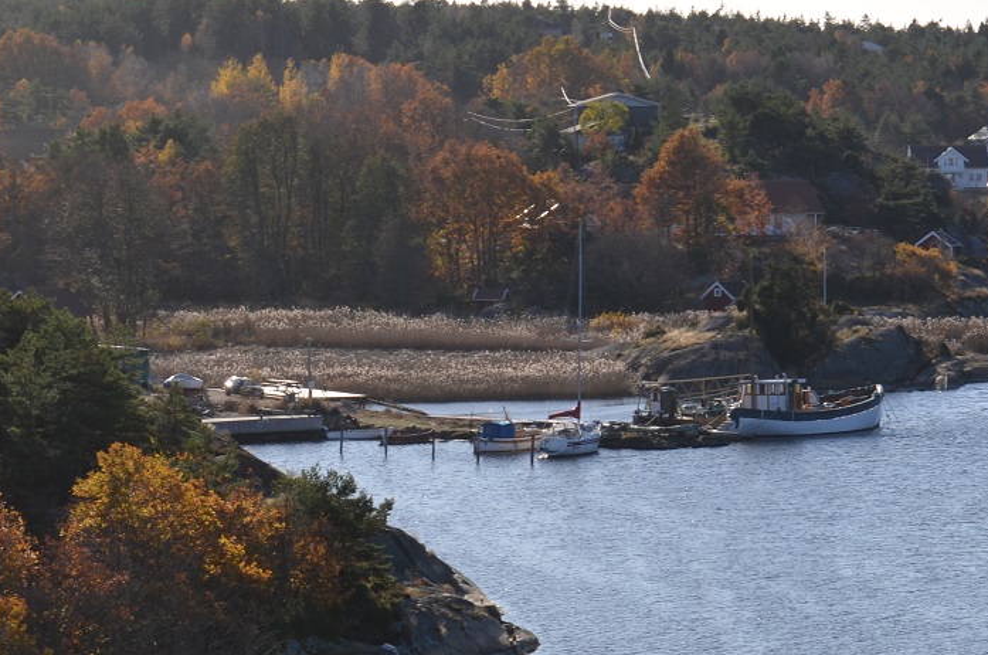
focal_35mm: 175
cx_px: 243
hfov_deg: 11.7
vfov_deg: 7.8
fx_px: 4796
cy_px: 410
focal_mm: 55
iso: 100
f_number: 9
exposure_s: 1/200
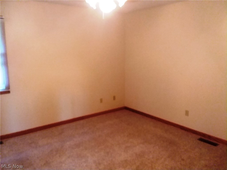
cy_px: 85
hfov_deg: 61.7
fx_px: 190
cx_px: 114
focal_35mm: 29
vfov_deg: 48.2
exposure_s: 1/17
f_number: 1.9
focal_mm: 2.47
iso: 320
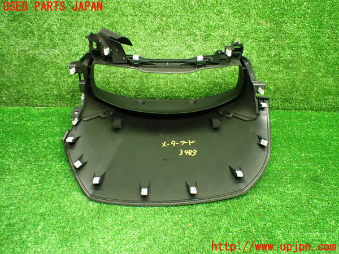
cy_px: 127
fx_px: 294
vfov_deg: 46.8
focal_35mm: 30
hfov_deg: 60.0
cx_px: 170
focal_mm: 5.4
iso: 800
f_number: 2.3
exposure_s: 1/50
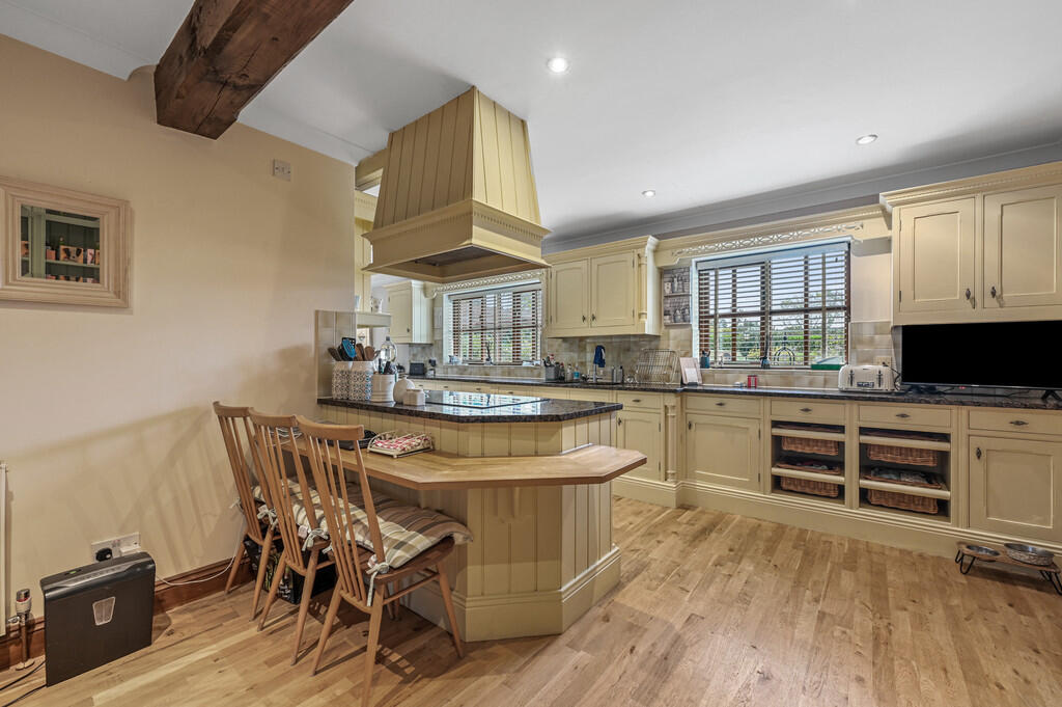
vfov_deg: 81.1
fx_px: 413
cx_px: 531
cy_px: 354
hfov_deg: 104.3
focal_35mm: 14
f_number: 8
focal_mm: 14
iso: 400
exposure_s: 1.6
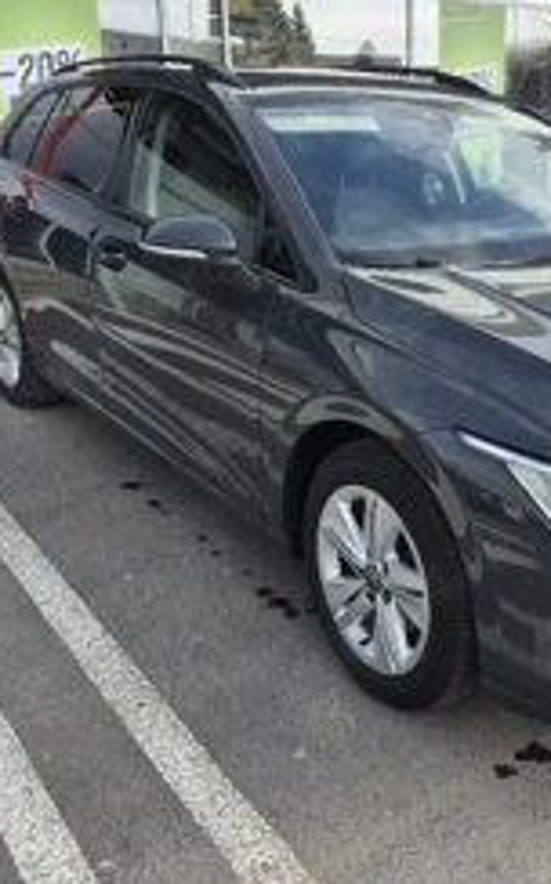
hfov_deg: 30.8
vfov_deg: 49.2
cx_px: 468
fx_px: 963
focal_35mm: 40
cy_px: 377
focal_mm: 5.4
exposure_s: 1/1111
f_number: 1.8
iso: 25
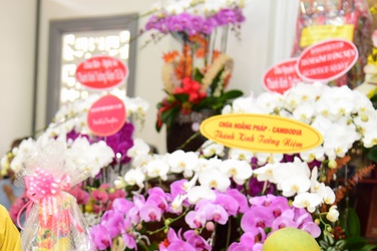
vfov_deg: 15.1
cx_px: 63
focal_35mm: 90
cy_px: 161
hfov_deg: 22.3
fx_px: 942
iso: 1000
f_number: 4
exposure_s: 1/50
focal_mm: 52
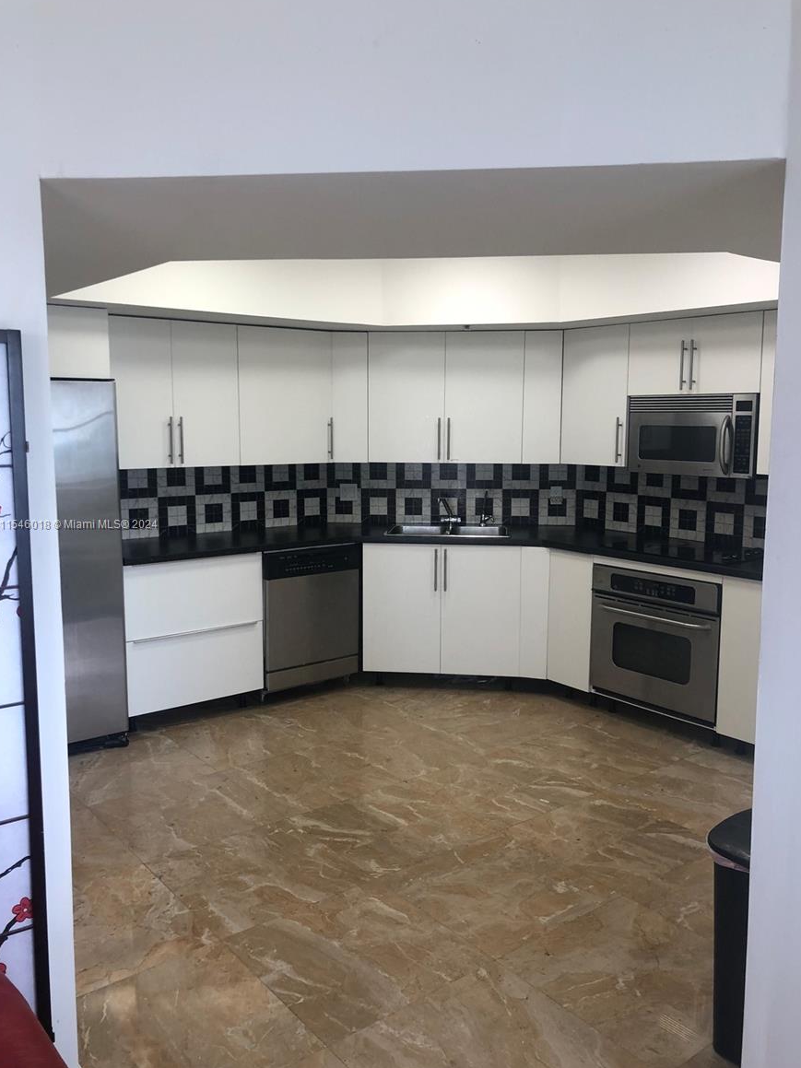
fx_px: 895
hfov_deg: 48.2
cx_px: 404
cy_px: 525
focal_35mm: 29
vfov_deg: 61.7
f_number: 1.8
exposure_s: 1/40
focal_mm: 3.99
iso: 25
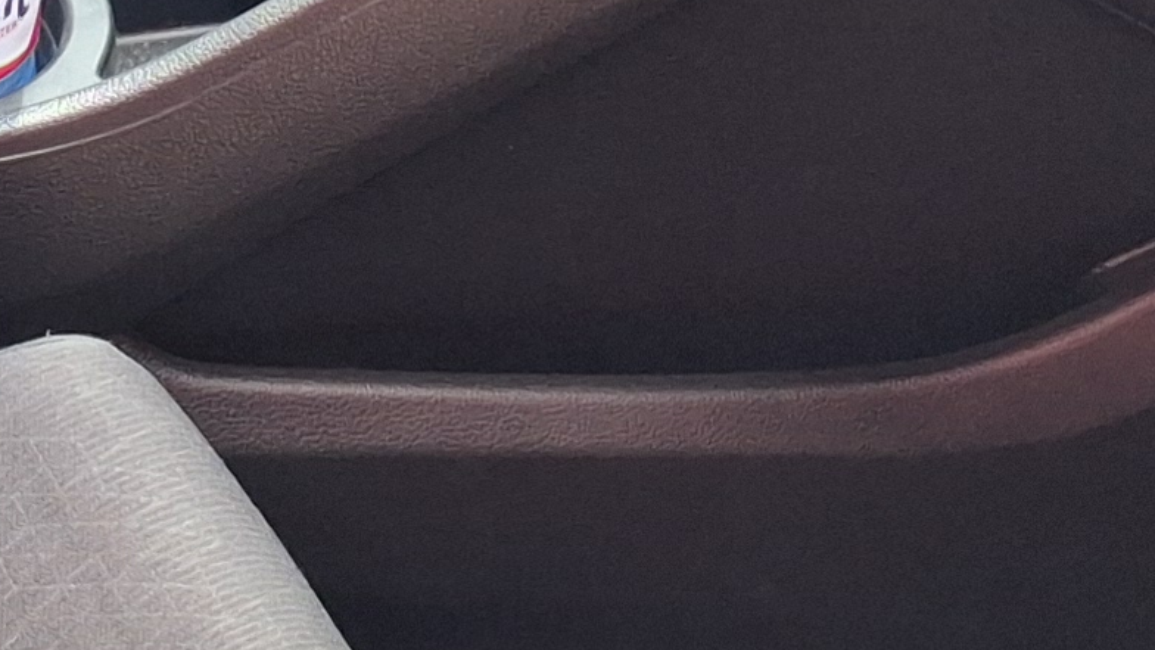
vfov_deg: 7.6
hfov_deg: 13.8
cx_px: -57
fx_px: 4686
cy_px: -595
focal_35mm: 153
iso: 64
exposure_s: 1/100
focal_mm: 4
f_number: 1.8
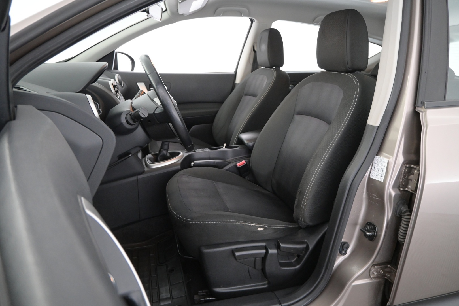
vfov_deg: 53.1
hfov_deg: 73.7
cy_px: 153
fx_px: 306
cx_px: 230
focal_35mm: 24
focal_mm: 16
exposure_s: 1/50
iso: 2500
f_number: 3.5
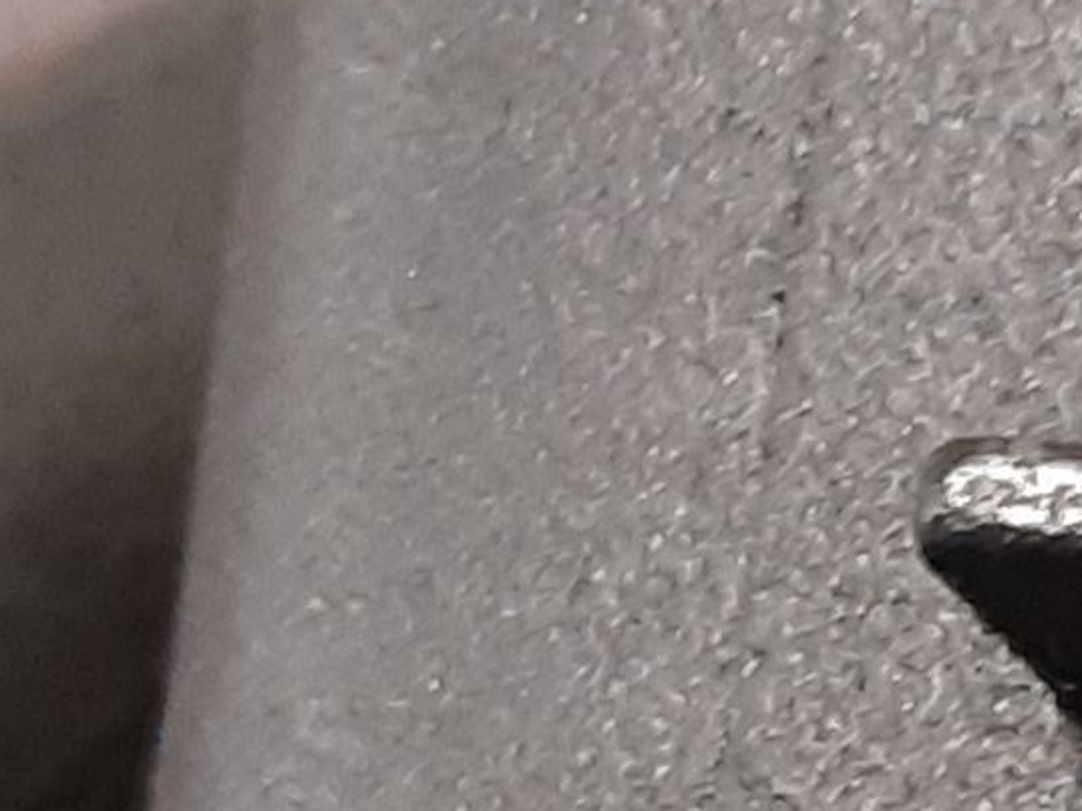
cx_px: 1848
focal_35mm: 99
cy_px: 1427
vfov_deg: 13.5
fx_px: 3093
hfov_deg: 16.9
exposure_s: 1/33
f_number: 1.7
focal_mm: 3.93
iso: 250
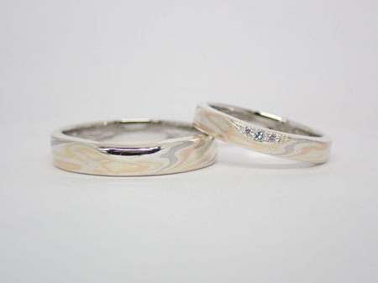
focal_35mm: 77
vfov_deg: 19.1
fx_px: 840
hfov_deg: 25.3
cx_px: 189
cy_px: 142
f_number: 4.1
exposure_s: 1/160
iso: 200
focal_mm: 13.65
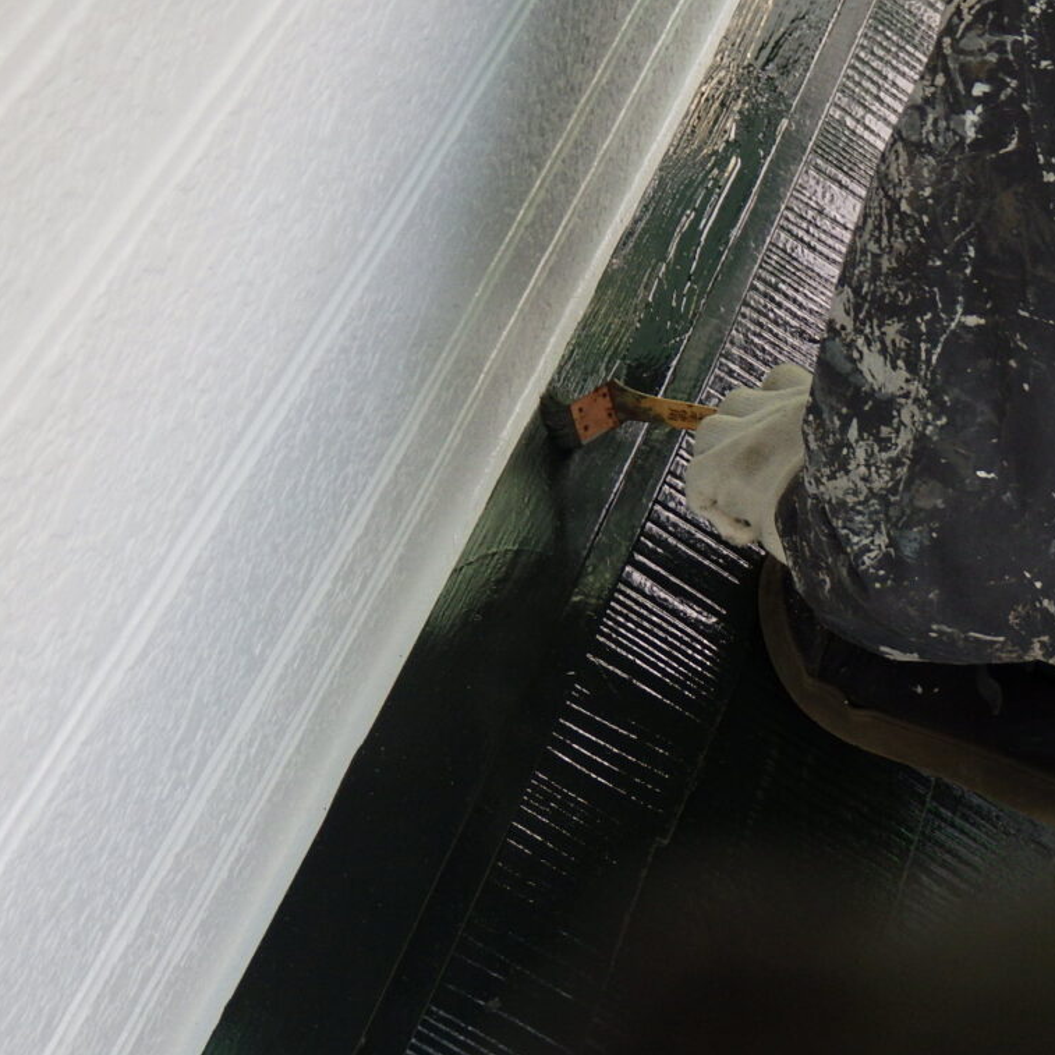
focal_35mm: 61
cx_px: 485
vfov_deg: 28.2
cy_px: 532
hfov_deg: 28.1
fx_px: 2103
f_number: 4.4
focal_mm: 9.1
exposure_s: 1/100
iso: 250
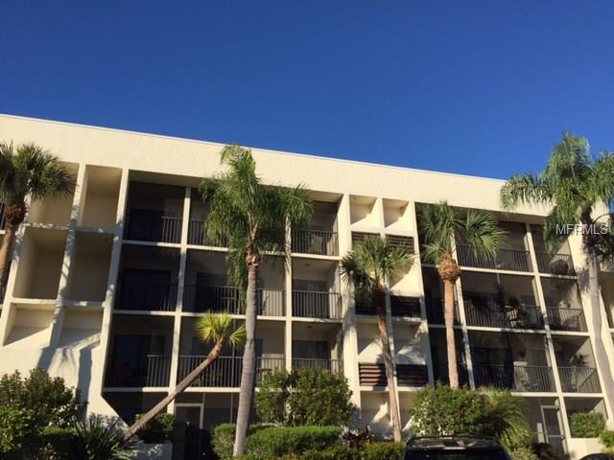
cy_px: 230
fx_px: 514
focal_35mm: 29
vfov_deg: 48.2
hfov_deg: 61.7
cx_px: 307
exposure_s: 1/2639
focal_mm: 4.15
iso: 32
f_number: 2.2
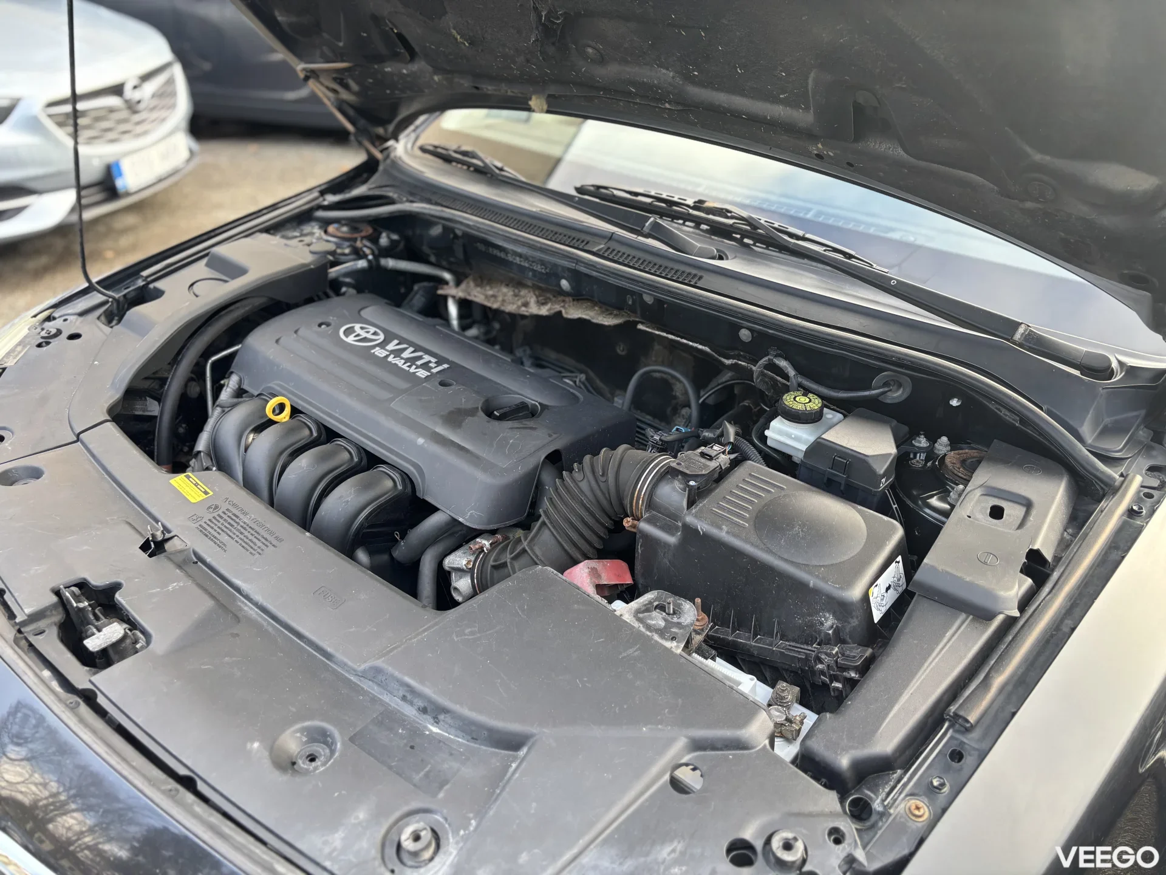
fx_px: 876
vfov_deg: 53.1
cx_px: 583
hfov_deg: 67.3
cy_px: 438
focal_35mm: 26
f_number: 1.6
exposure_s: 1/121
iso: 100
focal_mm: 5.96
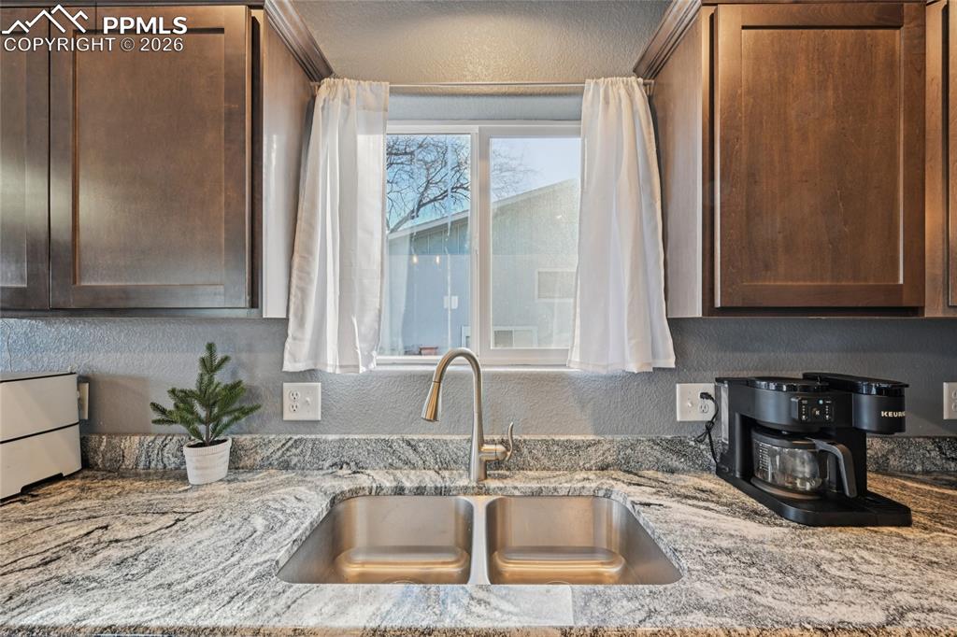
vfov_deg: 81.2
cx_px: 478
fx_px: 372
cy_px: 318
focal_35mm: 14
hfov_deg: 104.3
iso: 400
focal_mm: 14
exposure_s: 1/13
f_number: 13
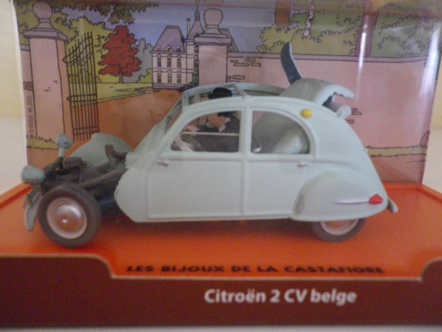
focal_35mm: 28
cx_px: 221
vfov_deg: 49.7
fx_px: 358
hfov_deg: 63.4
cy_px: 166
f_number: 2.6
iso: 800
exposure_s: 1/4
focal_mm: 4.9
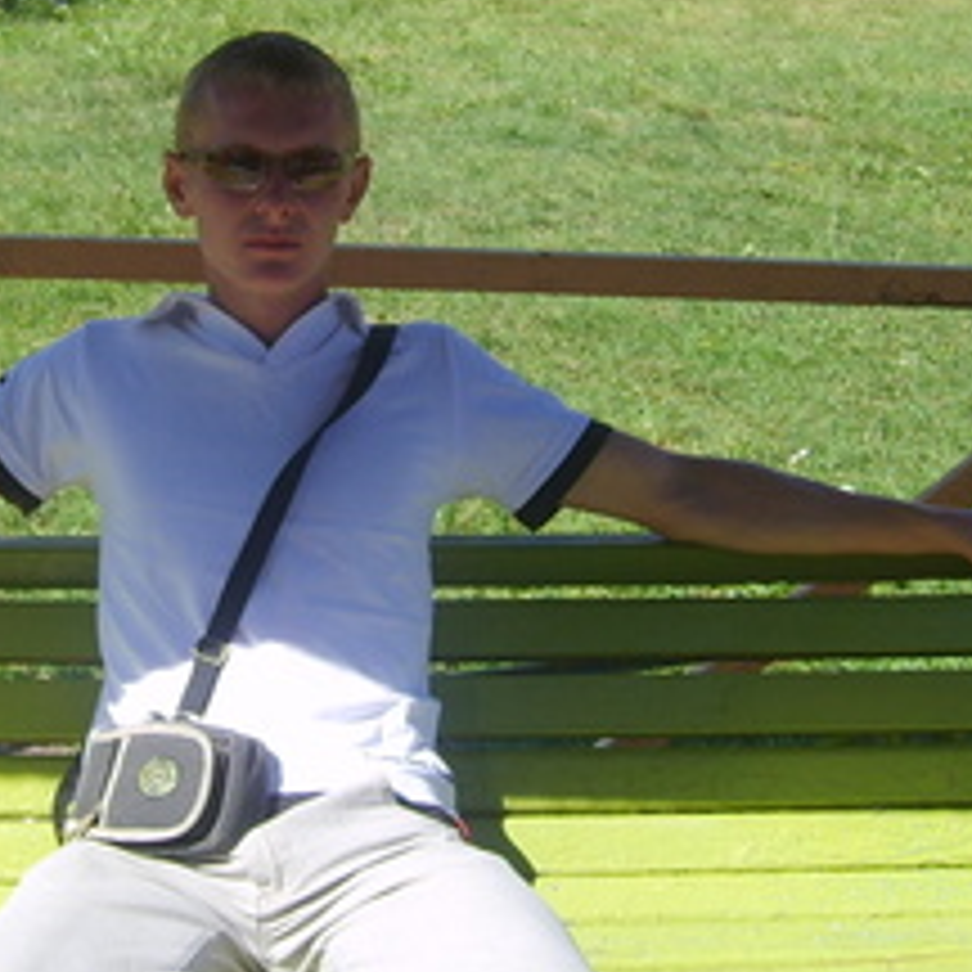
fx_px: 2732
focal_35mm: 86
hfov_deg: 20.1
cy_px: 328
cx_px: 292
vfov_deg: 20.1
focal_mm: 5.8
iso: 50
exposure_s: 1/750
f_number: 2.8
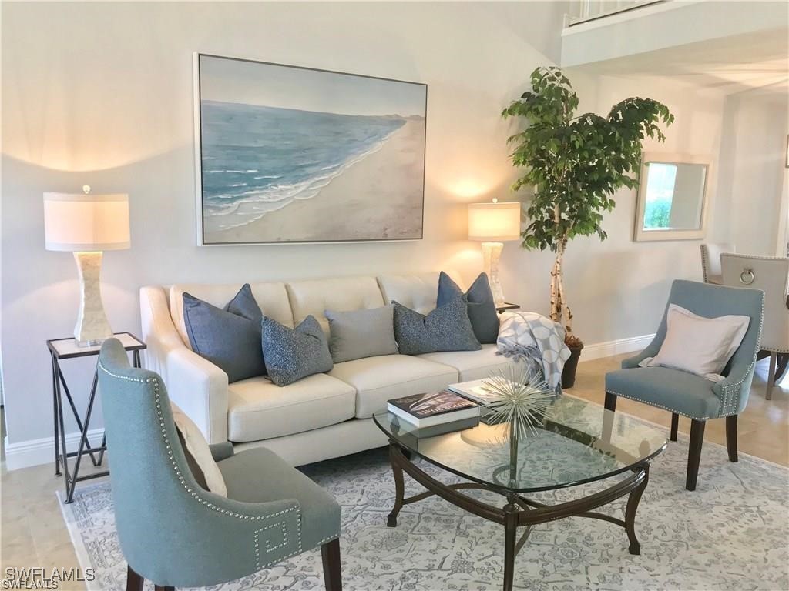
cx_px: 394
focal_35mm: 28
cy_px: 296
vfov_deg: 49.7
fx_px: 638
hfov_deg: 63.4
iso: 40
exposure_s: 1/30
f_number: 1.8
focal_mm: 3.99
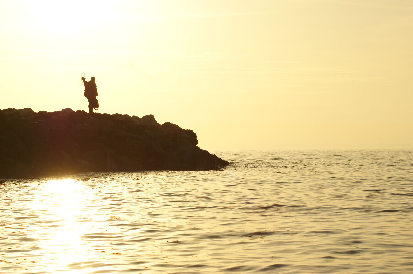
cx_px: 206
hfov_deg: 19.5
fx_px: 1204
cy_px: 137
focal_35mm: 105
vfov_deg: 13.0
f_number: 11
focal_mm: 70
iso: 100
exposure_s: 1/250
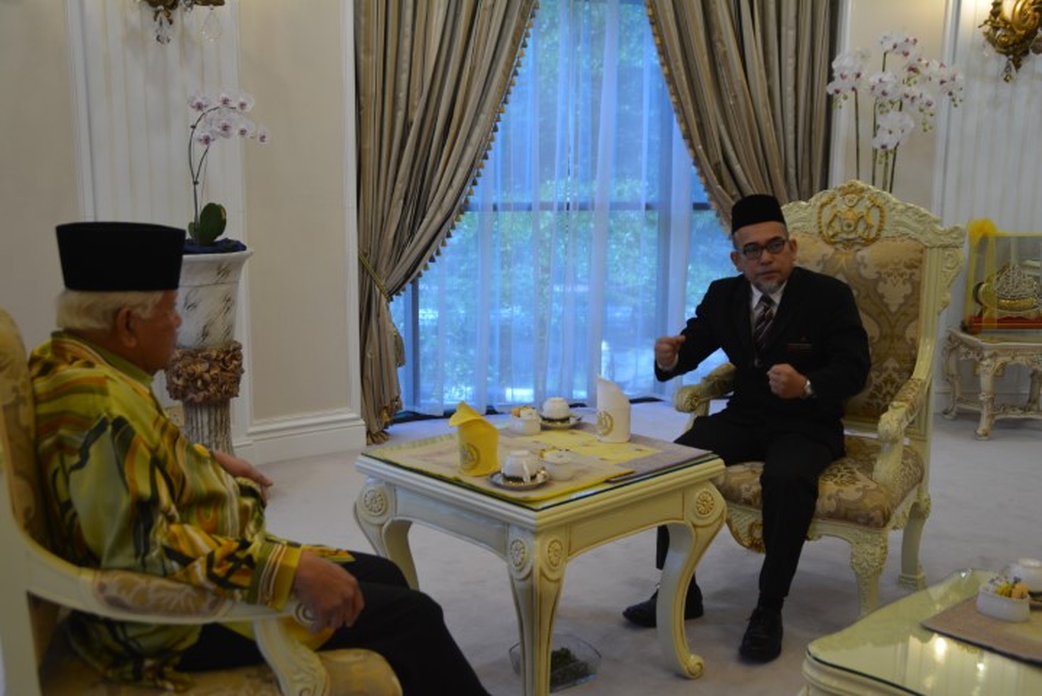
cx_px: 521
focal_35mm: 42
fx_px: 1216
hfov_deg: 46.4
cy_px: 348
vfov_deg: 31.9
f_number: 4
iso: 640
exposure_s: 1/60
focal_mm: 28
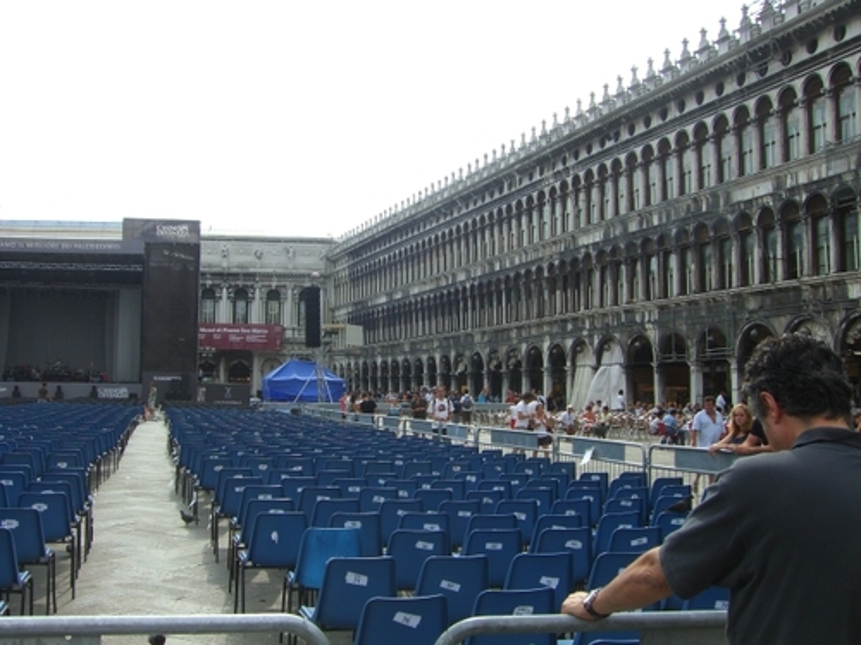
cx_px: 430
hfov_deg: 49.0
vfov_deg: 37.7
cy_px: 322
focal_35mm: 38
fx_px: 945
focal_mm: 6.2
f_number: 4.3
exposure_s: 1/500
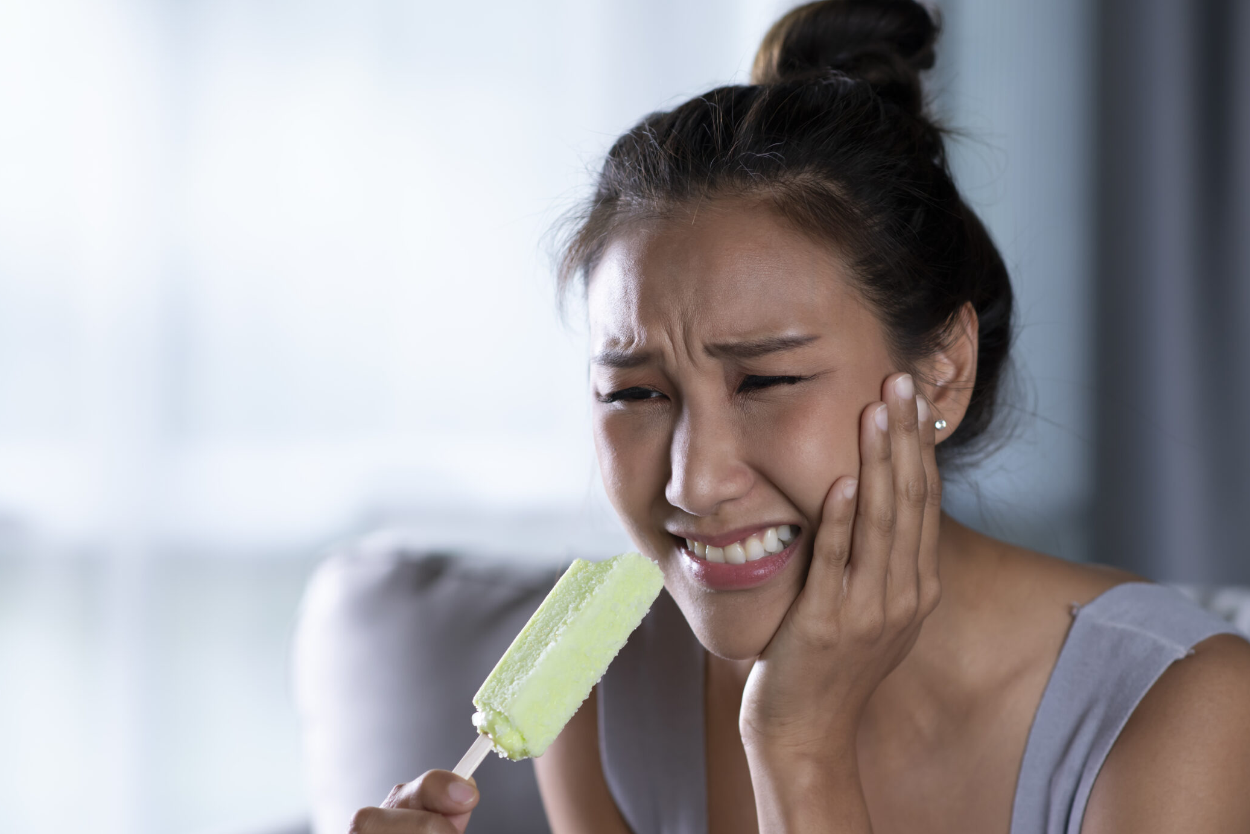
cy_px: 423
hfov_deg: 19.4
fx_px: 3646
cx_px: 720
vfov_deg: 13.0
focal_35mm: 105
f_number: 3.2
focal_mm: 85
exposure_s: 1/100
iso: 320
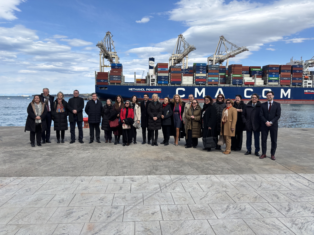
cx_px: 157
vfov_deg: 53.1
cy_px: 118
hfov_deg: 67.3
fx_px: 236
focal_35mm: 26
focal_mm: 5.96
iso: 50
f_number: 1.6
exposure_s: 1/3021
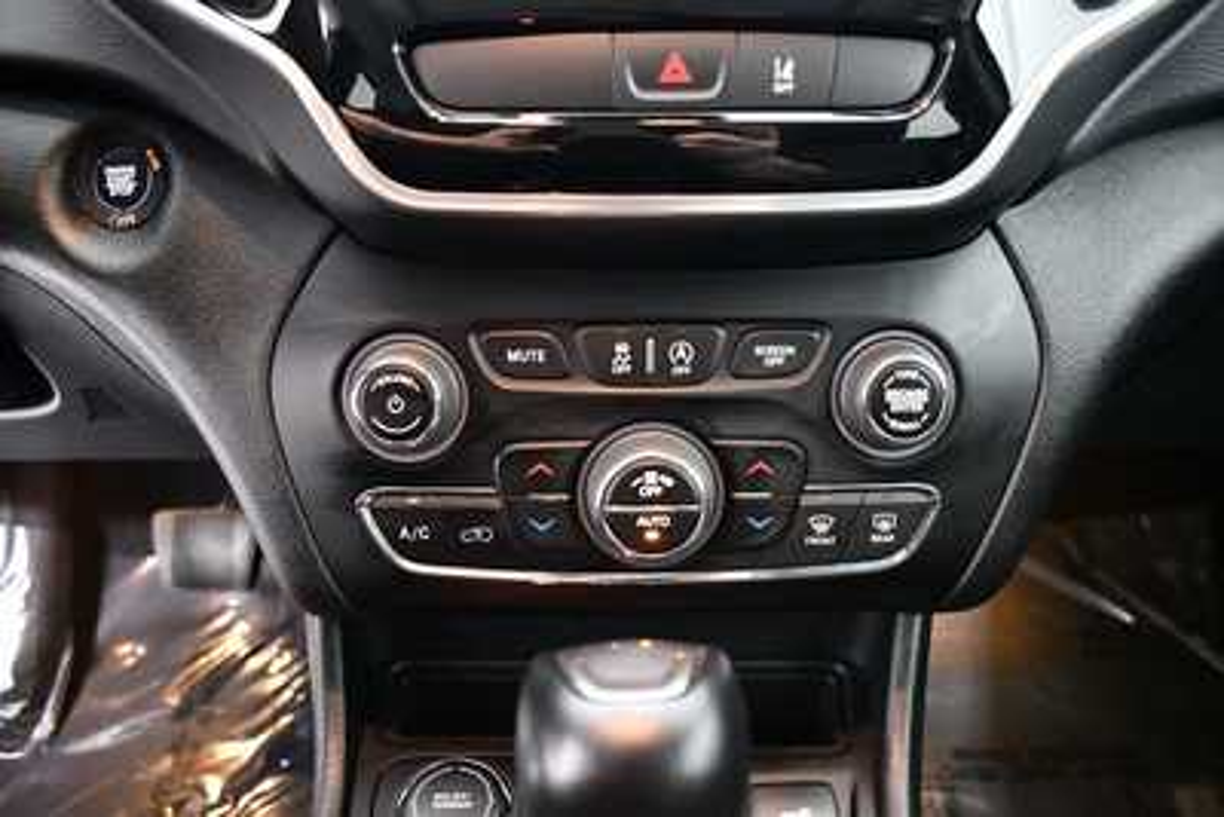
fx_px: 918
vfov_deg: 48.0
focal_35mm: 27
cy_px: 408
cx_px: 612
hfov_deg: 67.4
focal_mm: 18
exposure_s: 1/50
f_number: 3.5
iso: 12800
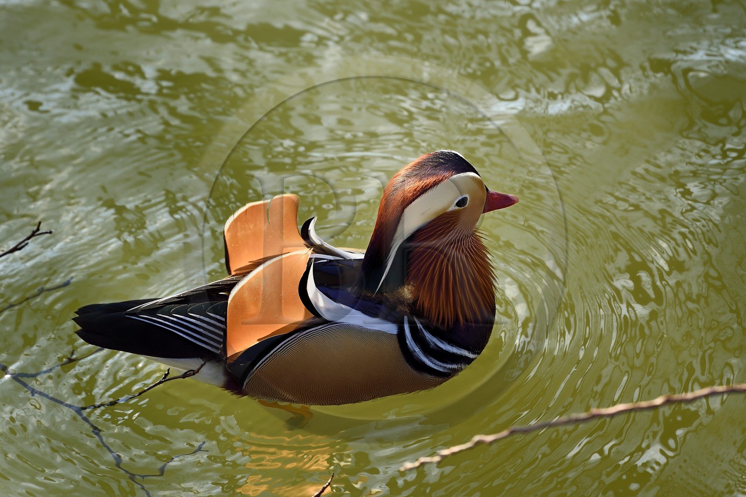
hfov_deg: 10.3
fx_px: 4143
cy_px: 248
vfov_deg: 6.9
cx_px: 373
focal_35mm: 200
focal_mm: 200
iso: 200
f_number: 5.6
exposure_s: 1/320
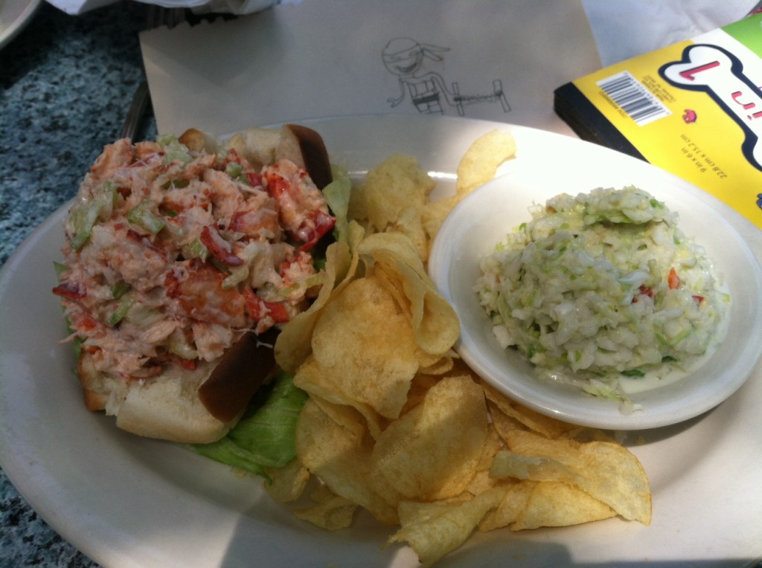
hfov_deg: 52.7
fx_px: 769
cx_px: 381
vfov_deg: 40.6
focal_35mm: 35
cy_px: 284
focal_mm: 3.85
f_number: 2.8
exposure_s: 1/361
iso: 80
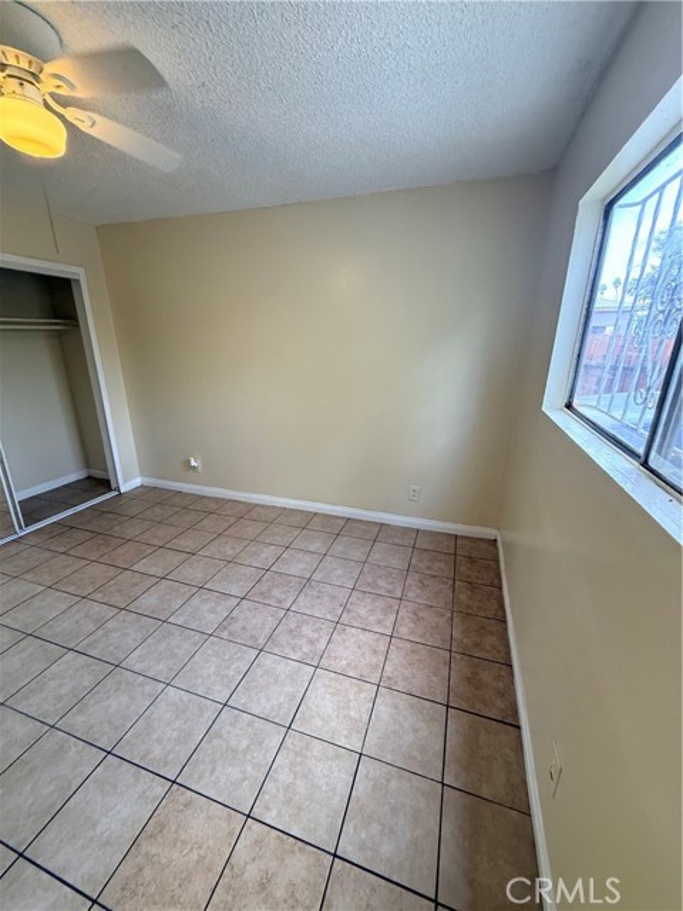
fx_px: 368
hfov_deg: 85.7
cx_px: 342
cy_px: 456
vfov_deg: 102.1
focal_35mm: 14
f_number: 2.2
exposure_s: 1/120
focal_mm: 2.22
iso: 320
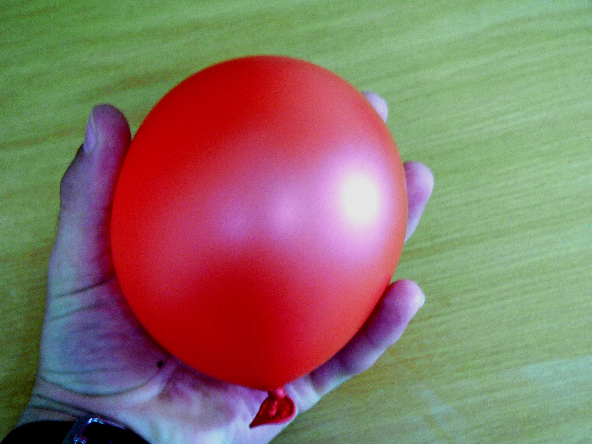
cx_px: 296
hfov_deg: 32.7
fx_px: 1009
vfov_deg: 24.8
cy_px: 222
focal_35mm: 59
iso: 200
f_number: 2.8
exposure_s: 1/4
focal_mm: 9.8
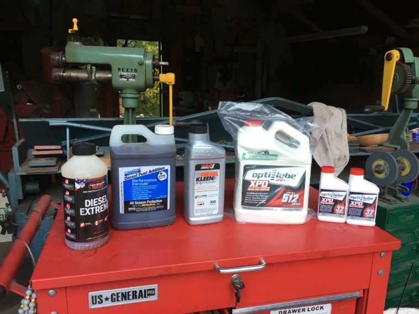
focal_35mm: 29
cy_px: 157
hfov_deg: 61.6
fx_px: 351
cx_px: 210
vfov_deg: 48.3
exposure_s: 1/30
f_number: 2.2
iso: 32
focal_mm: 4.15
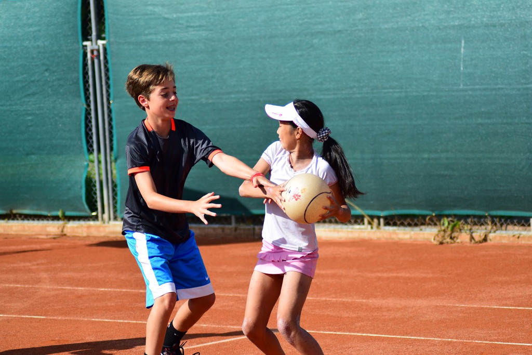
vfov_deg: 8.7
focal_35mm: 158
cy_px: 178
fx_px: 2328
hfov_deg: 13.0
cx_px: 266
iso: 200
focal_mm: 105
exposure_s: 1/1250
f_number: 4.5
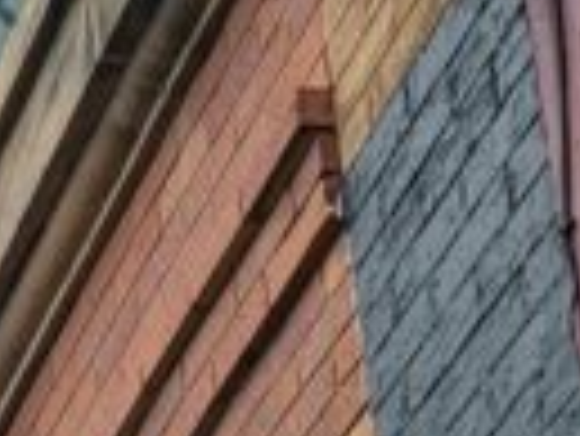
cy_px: 1074
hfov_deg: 9.2
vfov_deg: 7.3
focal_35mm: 190
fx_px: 3186
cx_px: -859
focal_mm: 5
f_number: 1.8
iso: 40
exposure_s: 1/2730
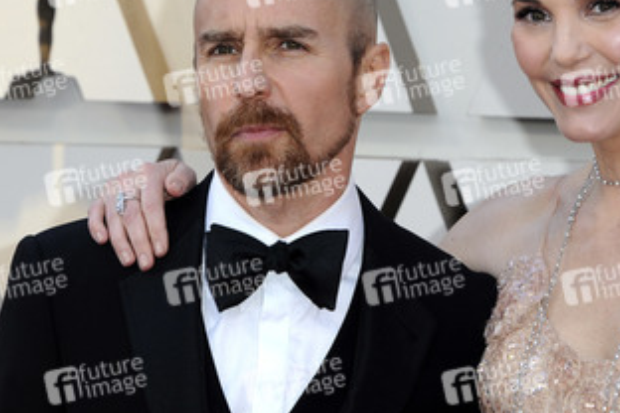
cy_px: 133
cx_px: 439
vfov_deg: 5.3
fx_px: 4477
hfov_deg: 7.9
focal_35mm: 260
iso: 800
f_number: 8
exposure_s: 1/250
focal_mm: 180
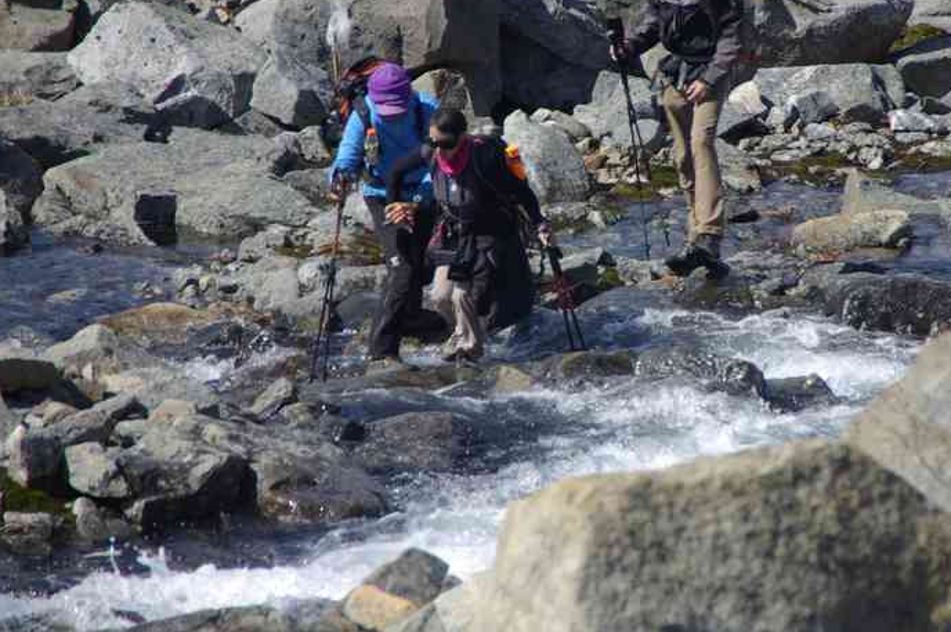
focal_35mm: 437
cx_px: 592
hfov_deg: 4.7
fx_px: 11530
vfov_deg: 3.1
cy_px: 242
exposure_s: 1/250
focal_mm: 200
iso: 100
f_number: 8
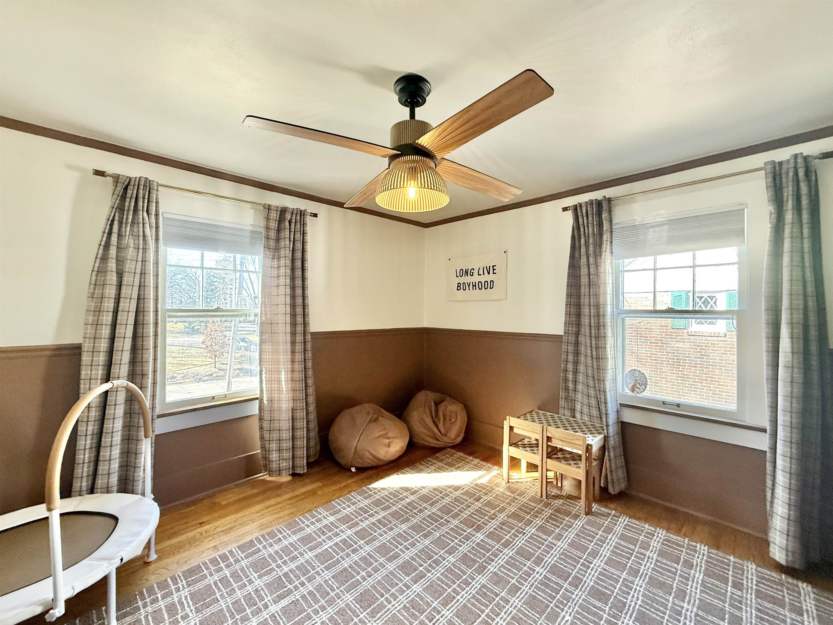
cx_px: 416
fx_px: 337
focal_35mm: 14
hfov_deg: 102.1
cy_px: 312
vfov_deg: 85.7
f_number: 2.2
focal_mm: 2.22
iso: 400
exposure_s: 1/120
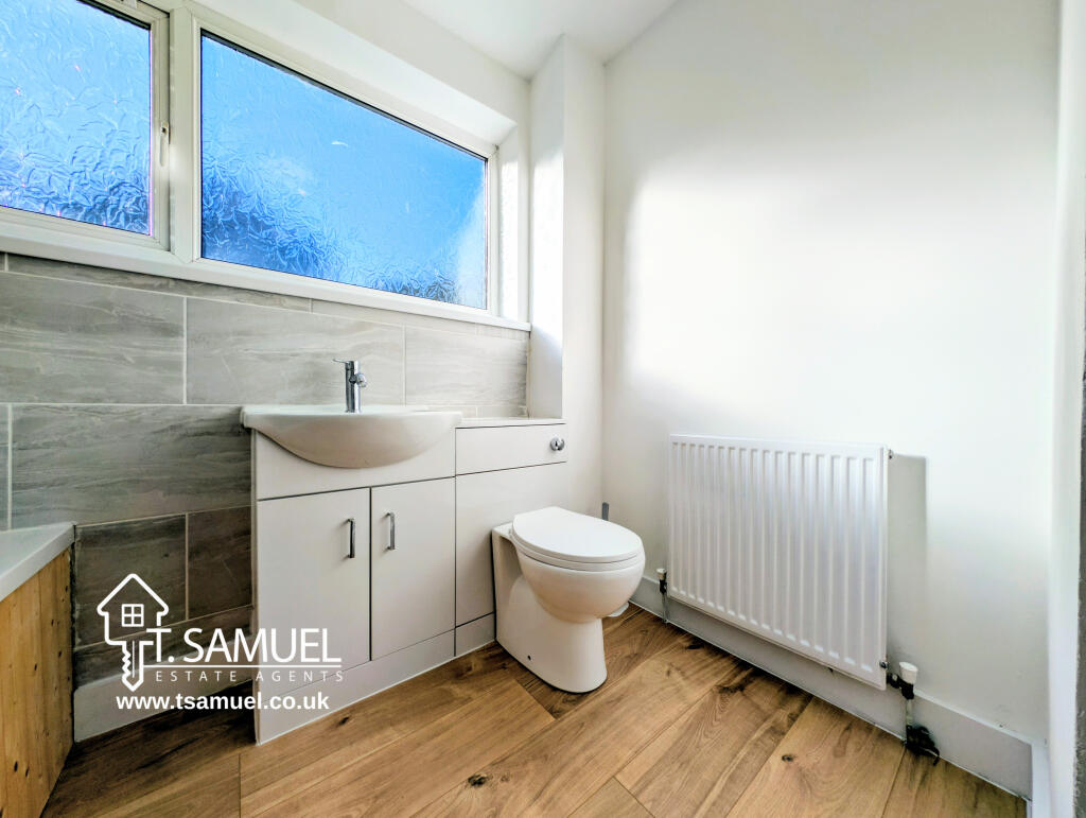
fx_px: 377
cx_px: 543
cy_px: 409
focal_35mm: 12
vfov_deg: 94.6
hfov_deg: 110.5
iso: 36
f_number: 1.95
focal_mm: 2.23
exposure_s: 1/2012
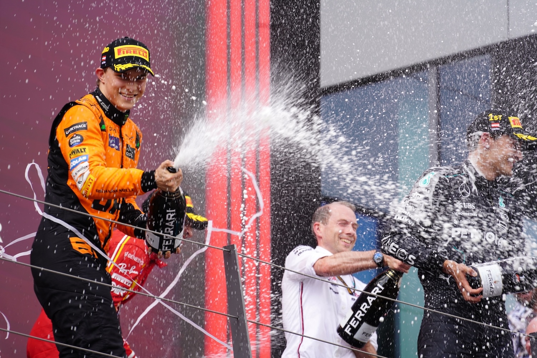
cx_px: 268
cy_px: 179
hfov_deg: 6.9
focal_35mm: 300
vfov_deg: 4.6
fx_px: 4475
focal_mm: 300
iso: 200
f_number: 5.6
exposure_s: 1/320
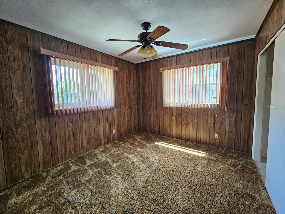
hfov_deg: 106.2
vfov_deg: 89.9
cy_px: 107
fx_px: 107
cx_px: 142
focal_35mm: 13
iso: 200
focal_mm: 2.2
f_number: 2.2
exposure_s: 1/77.4
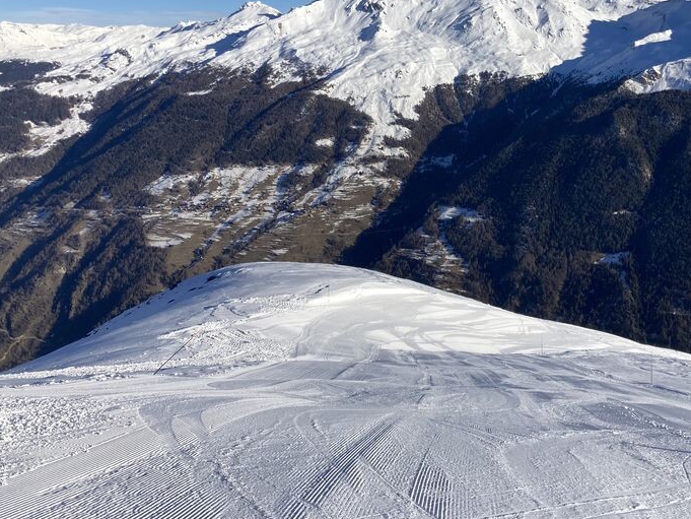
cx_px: 437
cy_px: 182
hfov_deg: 49.6
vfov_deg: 38.3
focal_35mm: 37
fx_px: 739
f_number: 1.8
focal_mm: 3.99
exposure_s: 1/4000
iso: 25
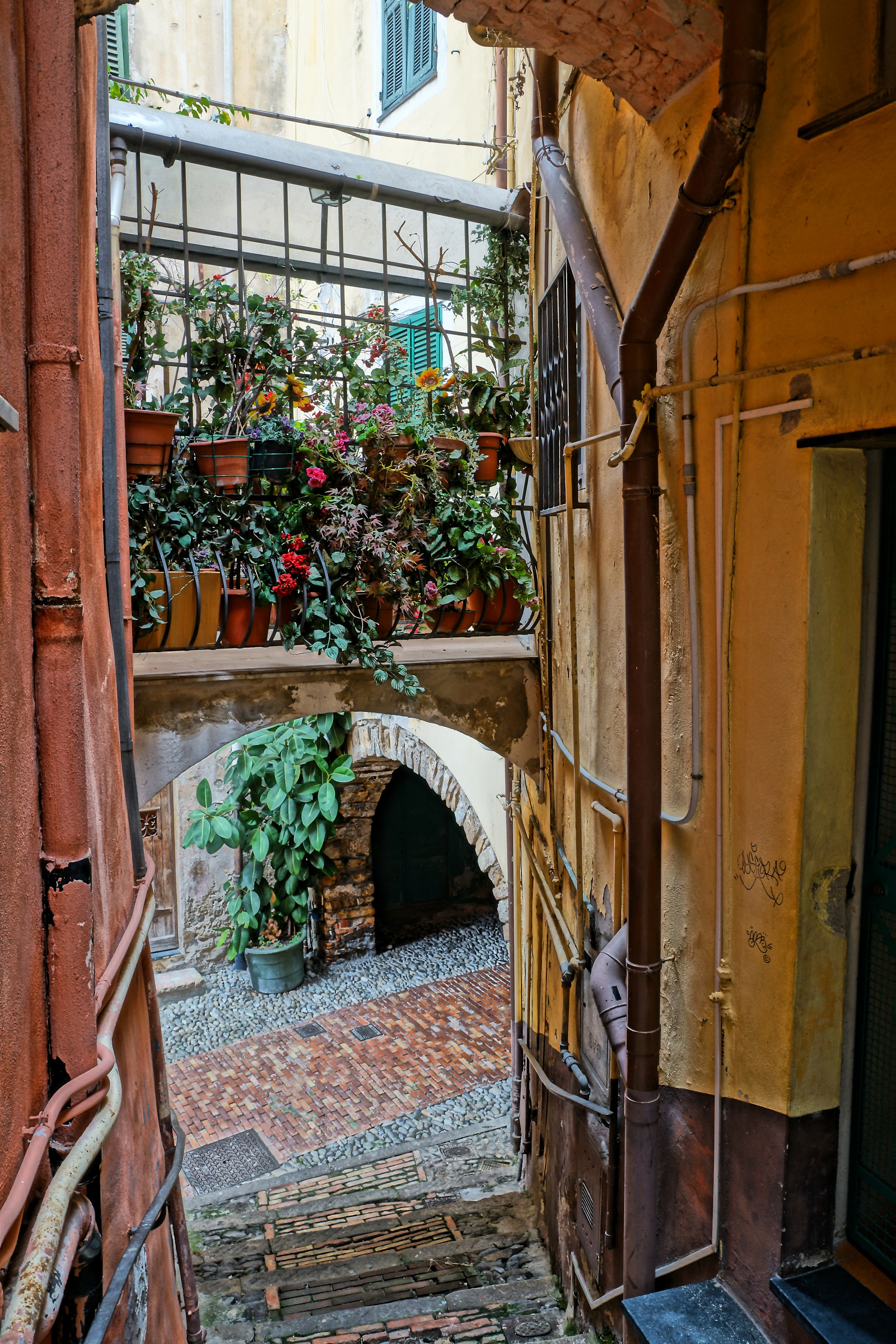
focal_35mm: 28
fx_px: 1045
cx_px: 448
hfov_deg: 46.4
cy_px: 672
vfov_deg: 65.5
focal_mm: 28
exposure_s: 1/10
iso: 400
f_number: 9
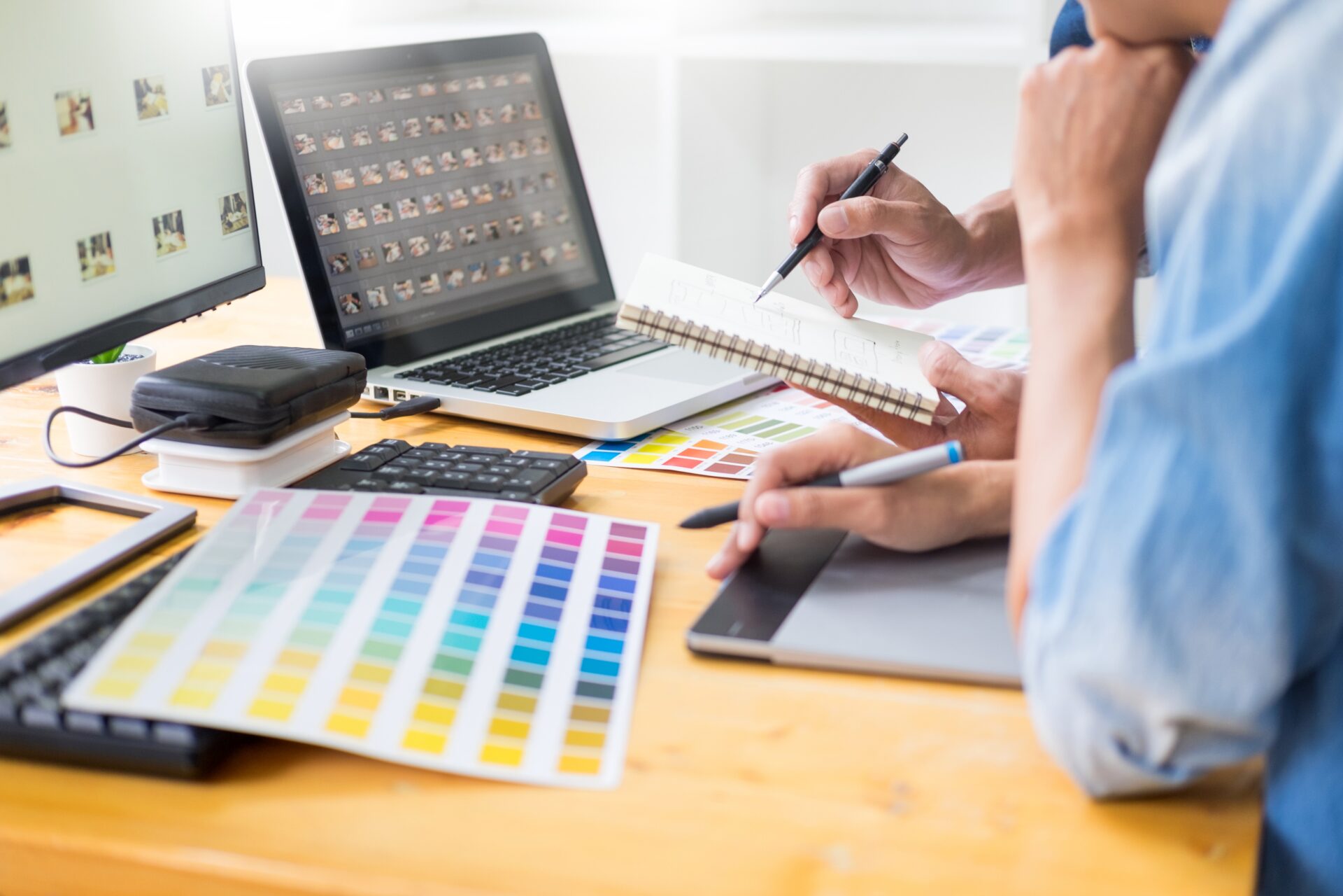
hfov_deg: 37.5
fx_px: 1977
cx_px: 672
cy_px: 448
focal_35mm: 53
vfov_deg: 25.5
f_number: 2
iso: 320
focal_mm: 35
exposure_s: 1/100
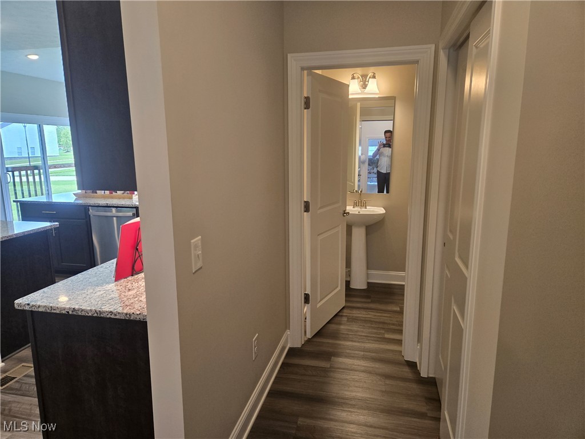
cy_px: 220
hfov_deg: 73.9
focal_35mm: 23
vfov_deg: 58.9
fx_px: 389
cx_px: 292
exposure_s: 1/120
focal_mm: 5.4
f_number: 1.8
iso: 160
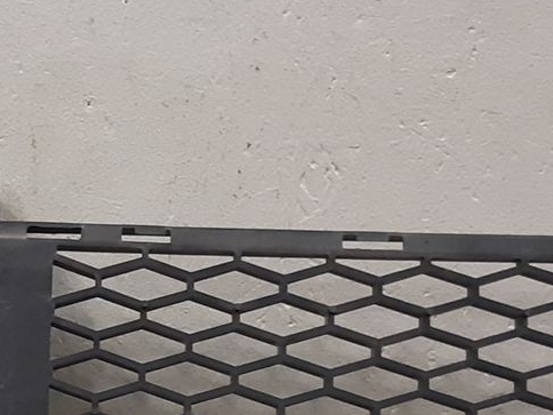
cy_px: 281
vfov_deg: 13.4
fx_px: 1757
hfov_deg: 17.6
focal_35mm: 110
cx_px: 35
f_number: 1.7
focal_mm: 3.93
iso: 160
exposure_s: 1/50
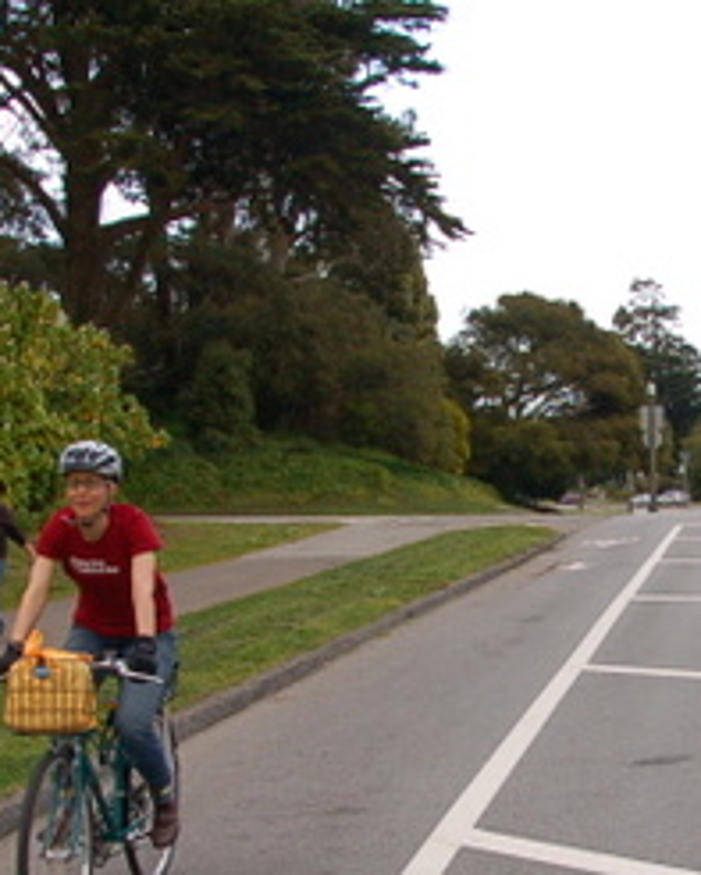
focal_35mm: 72
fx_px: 1866
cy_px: 626
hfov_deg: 21.1
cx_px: 523
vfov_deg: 26.2
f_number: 9
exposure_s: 1/320
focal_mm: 18
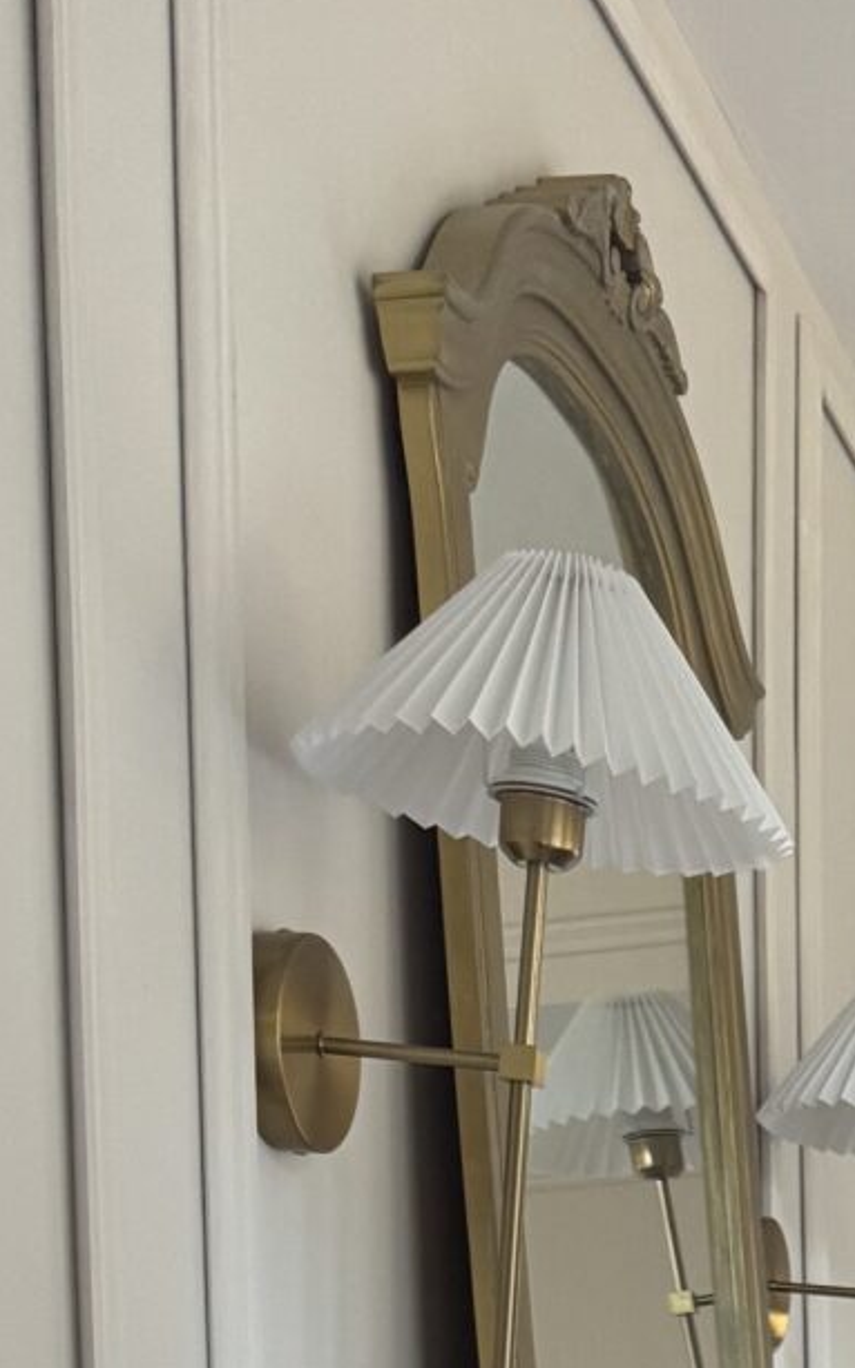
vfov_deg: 21.3
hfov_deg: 14.2
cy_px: 2002
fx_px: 3095
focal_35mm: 83
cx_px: 1476
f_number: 1.78
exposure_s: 1/60
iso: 250
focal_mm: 6.76
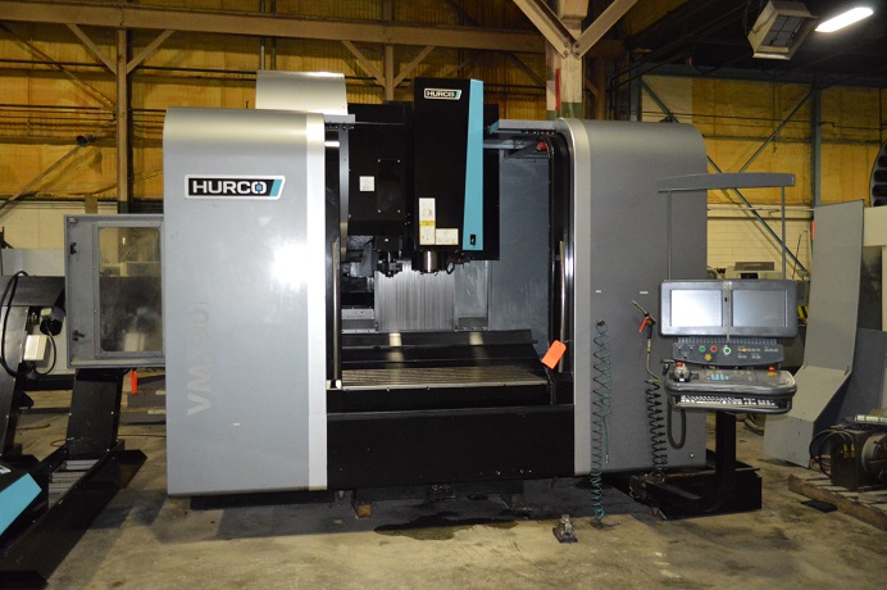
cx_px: 444
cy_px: 295
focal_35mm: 30
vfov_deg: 43.5
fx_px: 738
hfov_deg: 62.0
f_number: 3.8
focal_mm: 20
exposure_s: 1/60
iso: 3200
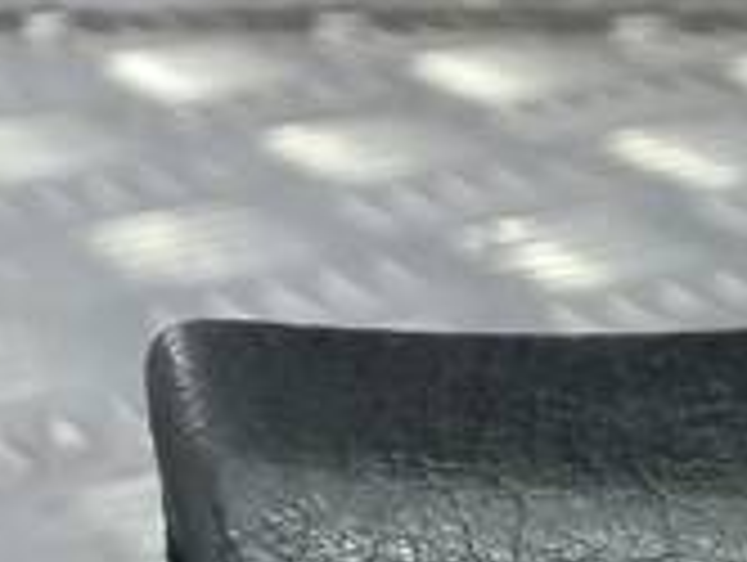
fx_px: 3328
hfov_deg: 10.5
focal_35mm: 154
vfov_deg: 9.6
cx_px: 1940
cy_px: 566
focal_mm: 4.6
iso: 100
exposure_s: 1/50
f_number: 1.8
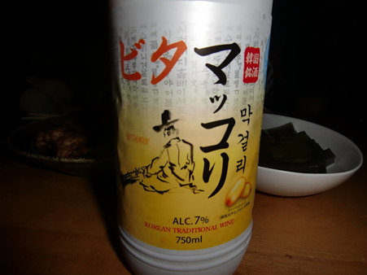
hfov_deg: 71.6
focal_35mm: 24
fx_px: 254
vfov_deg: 56.8
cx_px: 184
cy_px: 138
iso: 64
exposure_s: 1/20
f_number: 7.5
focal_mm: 4.3
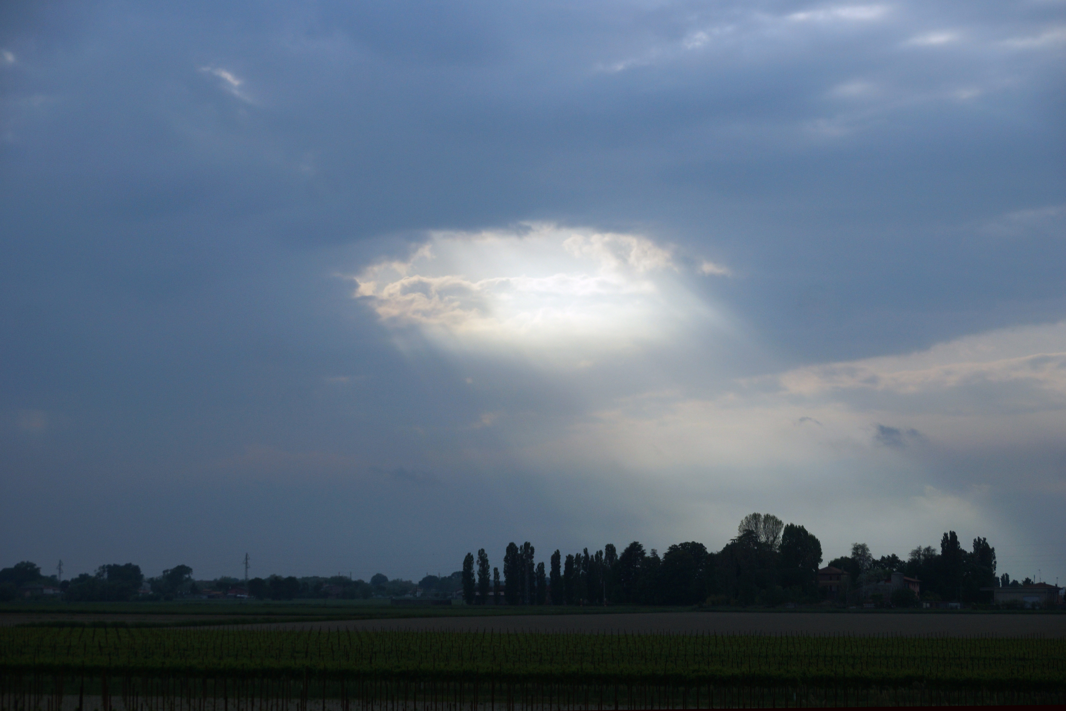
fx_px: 2665
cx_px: 533
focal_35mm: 90
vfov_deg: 15.2
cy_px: 356
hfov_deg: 22.6
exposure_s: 1/2000
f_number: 5.6
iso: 200
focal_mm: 60
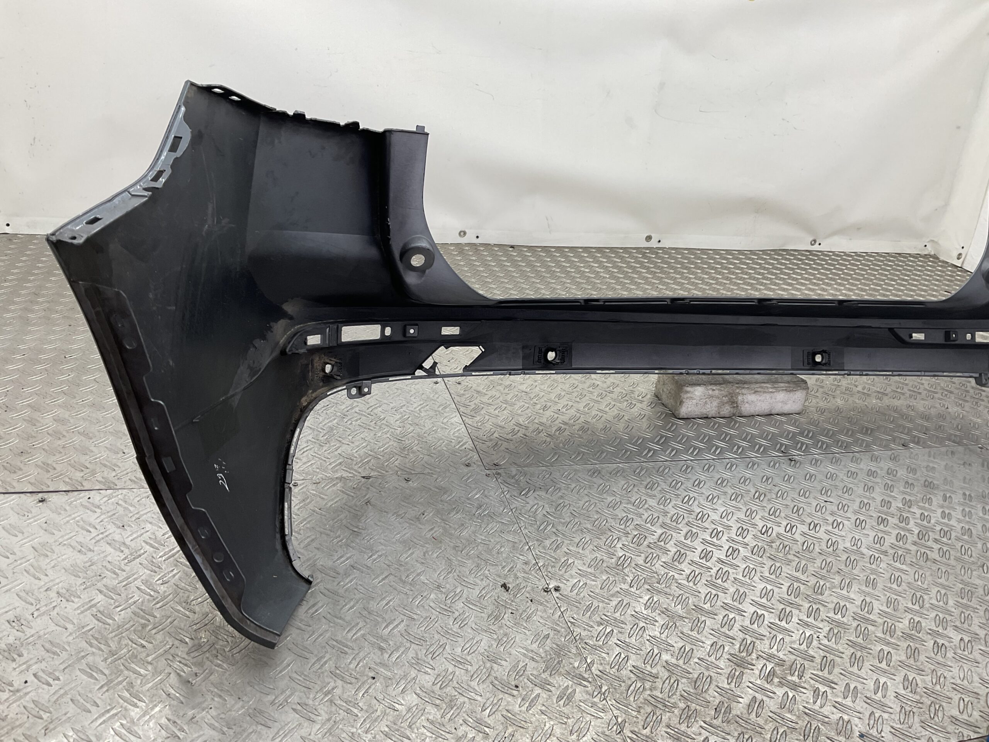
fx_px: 829
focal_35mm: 29
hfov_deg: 61.7
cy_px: 371
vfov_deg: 48.2
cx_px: 494
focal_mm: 3
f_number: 1.8
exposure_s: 1/100
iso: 25
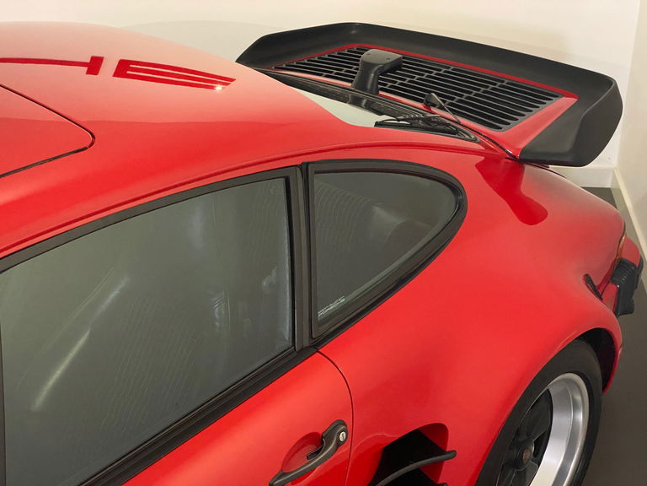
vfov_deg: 28.0
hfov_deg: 36.8
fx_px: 972
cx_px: 324
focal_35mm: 52
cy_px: 243
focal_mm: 6
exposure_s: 1/60
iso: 500
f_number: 2
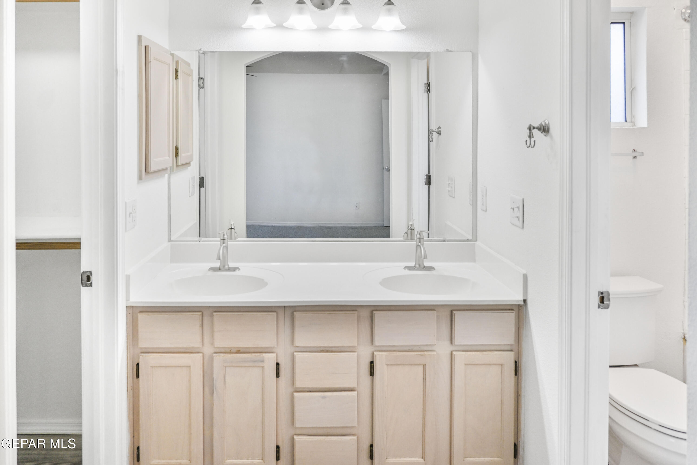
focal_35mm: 26
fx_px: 494
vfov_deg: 50.4
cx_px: 348
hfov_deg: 70.4
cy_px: 232
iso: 720
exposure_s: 1/125
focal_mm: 17
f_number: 3.5
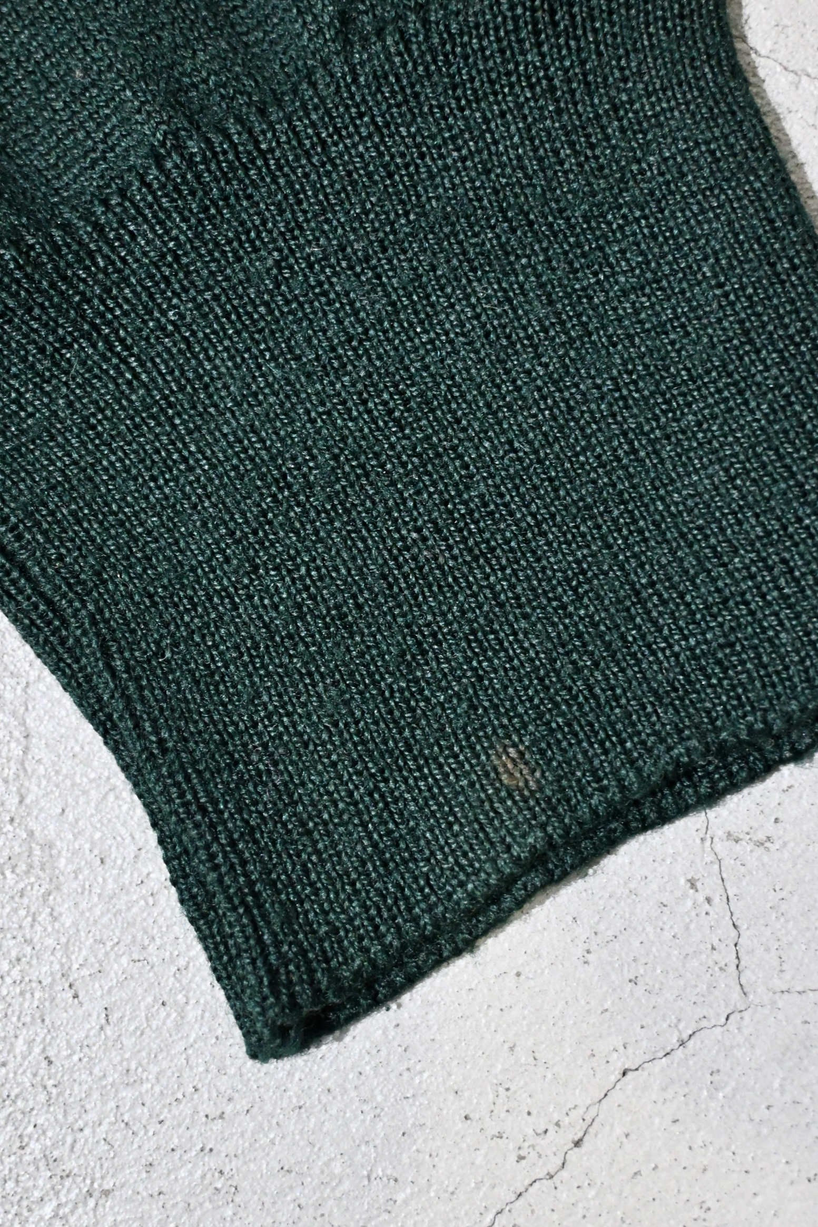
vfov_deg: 47.1
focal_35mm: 41
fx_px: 1406
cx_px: 409
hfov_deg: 32.4
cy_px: 614
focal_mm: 27.5
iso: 1600
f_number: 4.5
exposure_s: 1/40
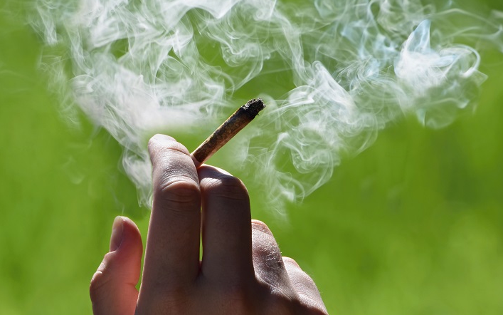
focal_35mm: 519
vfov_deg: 2.5
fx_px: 7115
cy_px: 154
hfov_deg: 4.0
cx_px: 248
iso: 200
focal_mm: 300
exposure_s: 1/200
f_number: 11
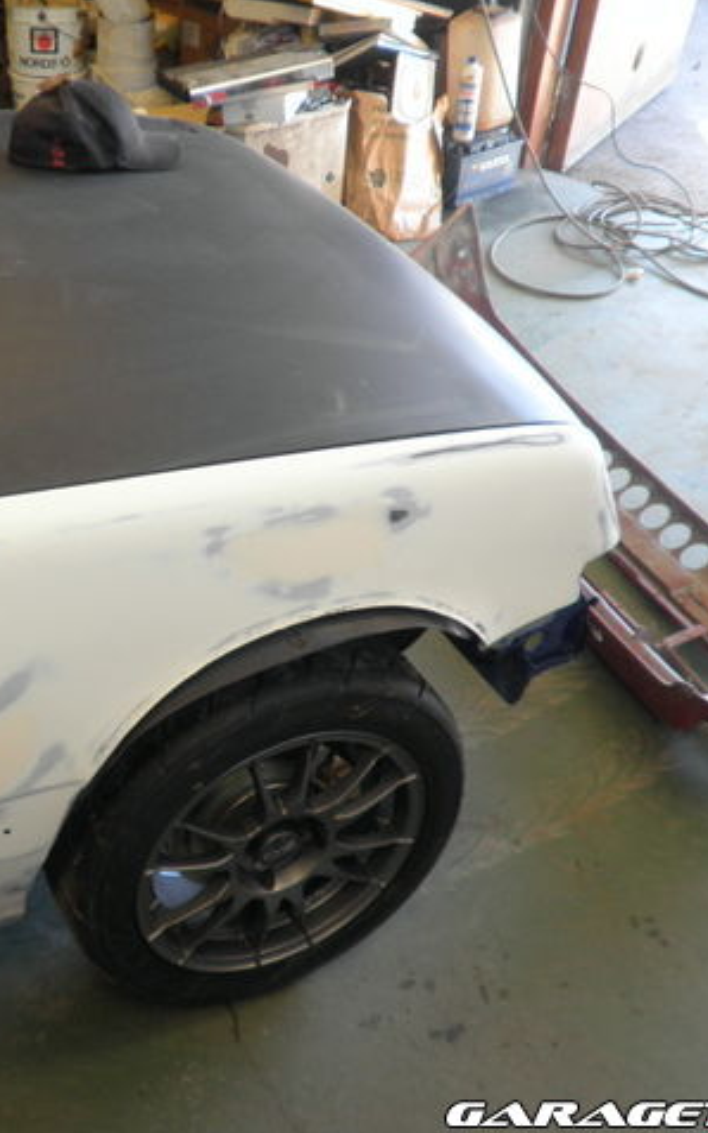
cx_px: 93
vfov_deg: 52.8
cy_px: 568
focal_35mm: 37
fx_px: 1143
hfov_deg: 32.9
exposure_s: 1/25
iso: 100
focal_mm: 4.65
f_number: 2.6
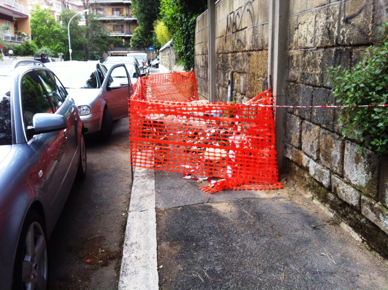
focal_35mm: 35
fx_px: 392
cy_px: 145
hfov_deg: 52.7
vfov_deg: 40.6
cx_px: 194
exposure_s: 1/157
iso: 80
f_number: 2.8
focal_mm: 3.85
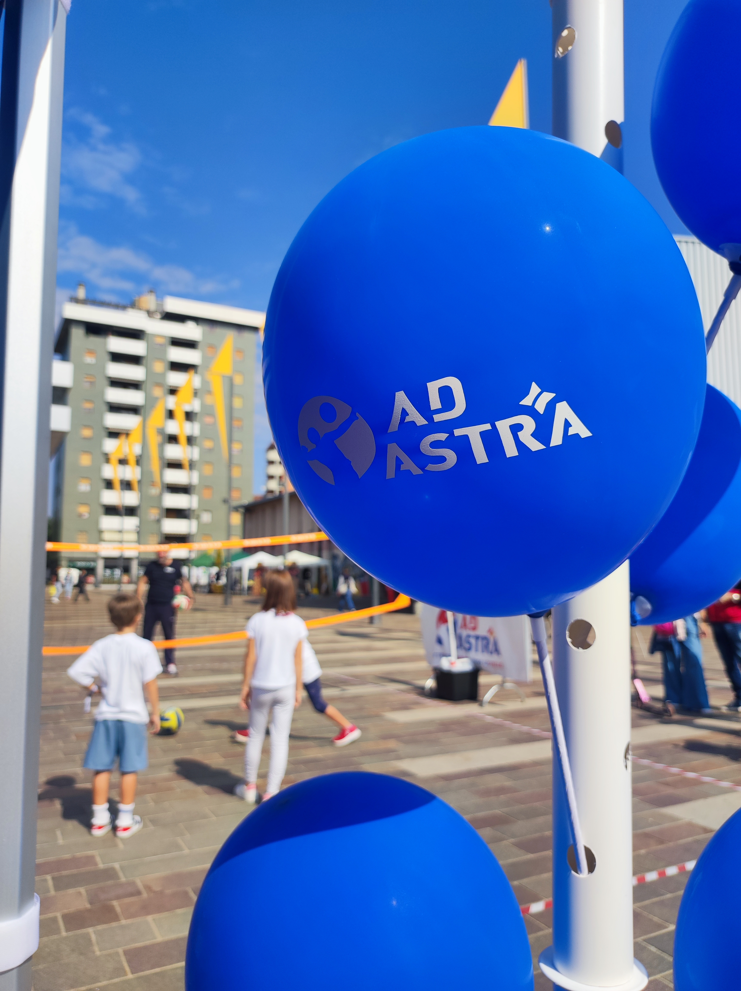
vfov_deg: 69.4
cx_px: 370
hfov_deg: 54.8
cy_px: 496
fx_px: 715
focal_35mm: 25
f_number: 1.79
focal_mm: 4.7
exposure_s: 1/1226
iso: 50
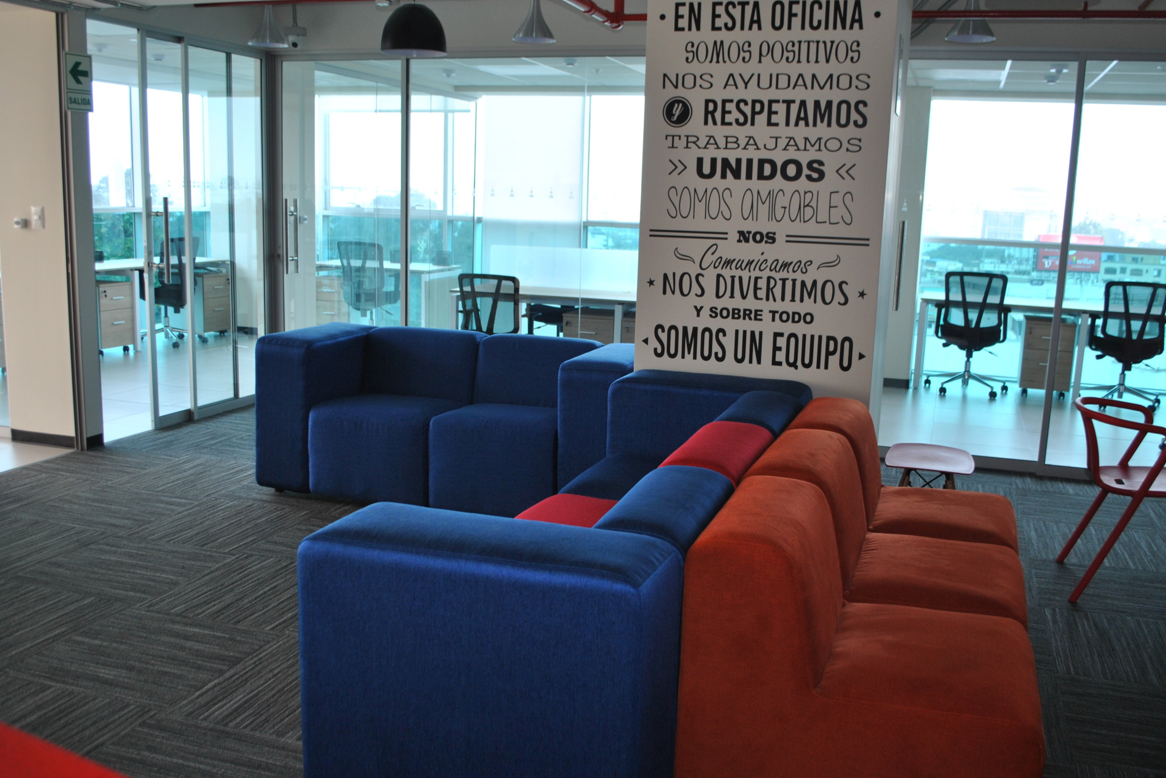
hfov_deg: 55.8
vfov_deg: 38.9
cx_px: 598
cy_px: 394
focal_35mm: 34
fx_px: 1101
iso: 200
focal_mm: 22
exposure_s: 1/60
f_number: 3.8
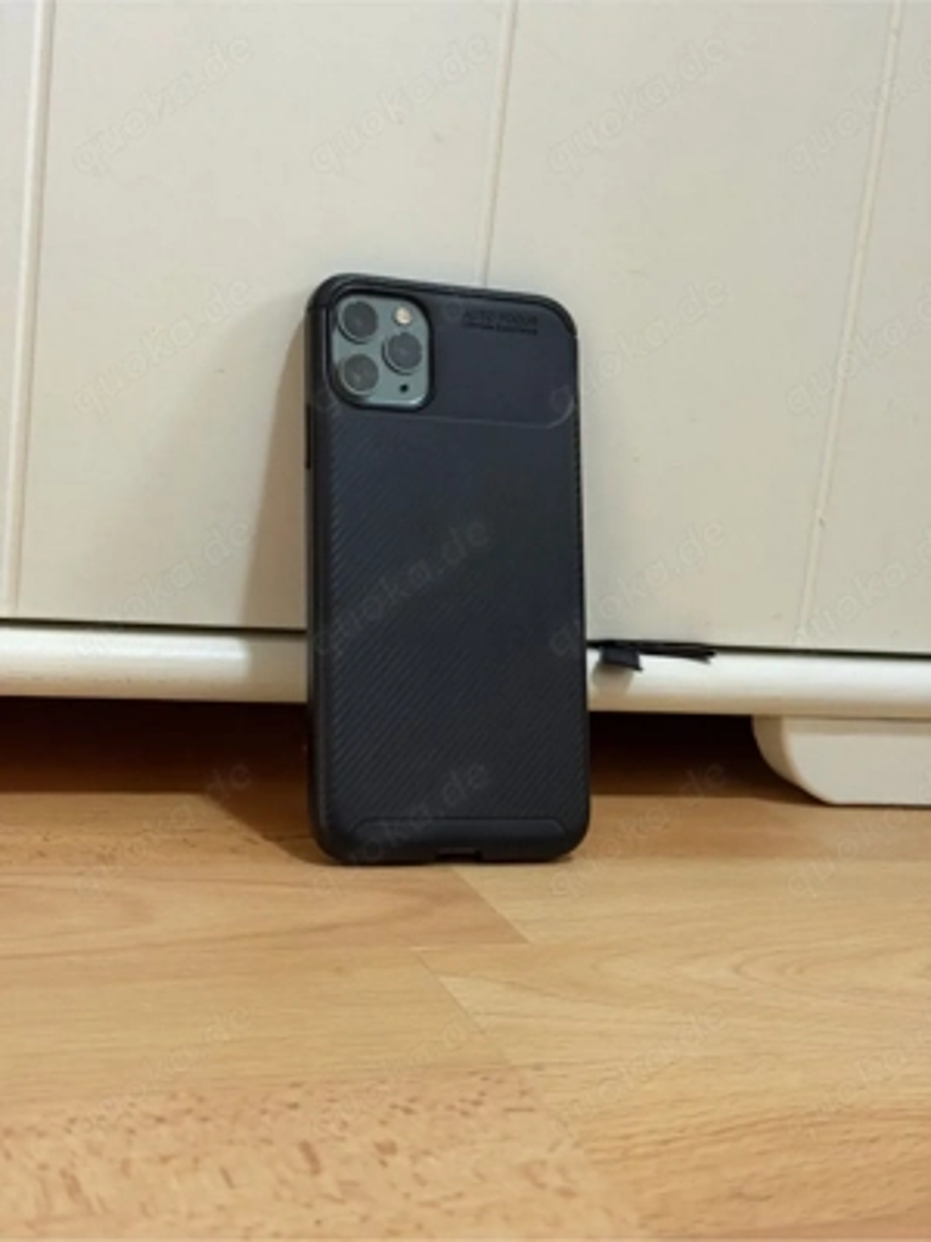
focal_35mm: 48
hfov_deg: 30.3
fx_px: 1721
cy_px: 621
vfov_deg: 39.7
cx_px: 466
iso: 500
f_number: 1.78
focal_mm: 6.76
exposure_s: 1/39
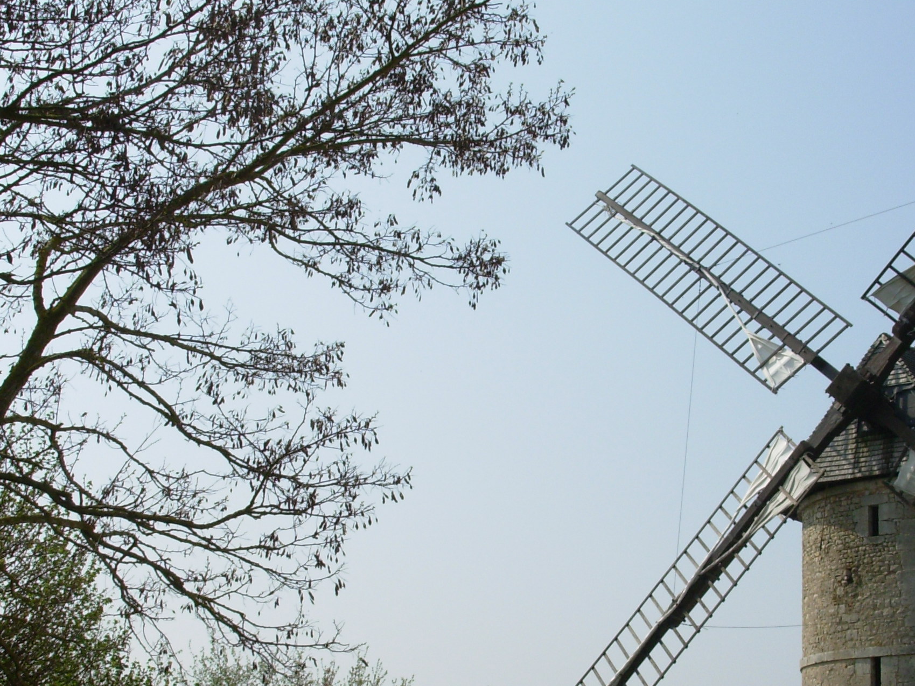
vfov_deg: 23.2
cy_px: 419
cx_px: 616
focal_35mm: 63
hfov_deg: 30.5
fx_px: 1665
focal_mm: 6.3
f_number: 4.9
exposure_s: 1/745
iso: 50
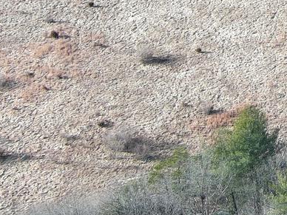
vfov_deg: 9.5
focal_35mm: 147
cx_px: 562
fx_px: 1219
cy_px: -198
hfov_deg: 12.0
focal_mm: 10.57
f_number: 2.8
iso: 100
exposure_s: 1/376
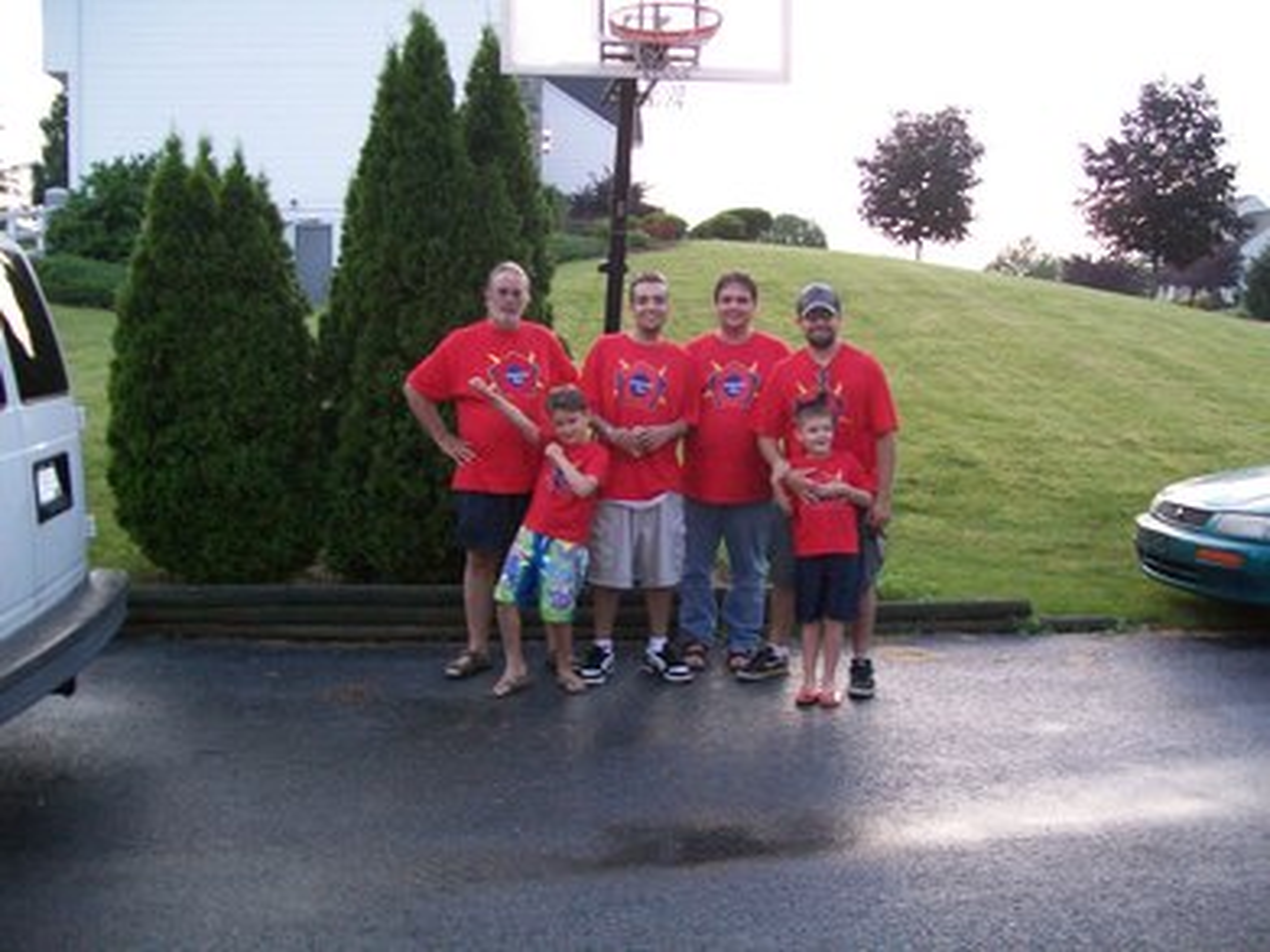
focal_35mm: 34
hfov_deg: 54.0
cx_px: 635
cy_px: 476
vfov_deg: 41.8
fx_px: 1247
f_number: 2.7
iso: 160
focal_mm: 6.1
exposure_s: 1/60
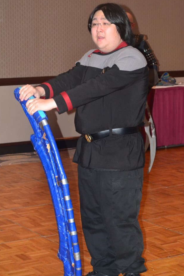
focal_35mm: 102
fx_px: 778
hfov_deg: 13.5
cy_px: 142
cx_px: 105
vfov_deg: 20.1
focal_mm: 55
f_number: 7.1
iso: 3200
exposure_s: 1/60
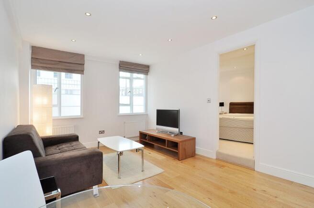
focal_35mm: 16
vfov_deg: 71.9
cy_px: 104
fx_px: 144
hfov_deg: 95.0
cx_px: 157
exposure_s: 1/15
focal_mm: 11
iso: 400
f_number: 8
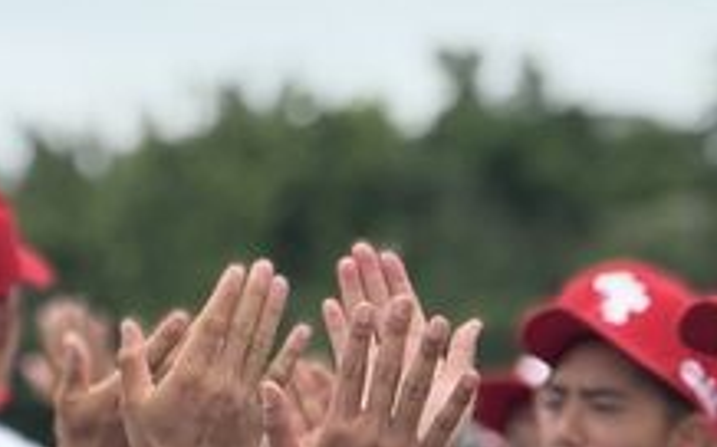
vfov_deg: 3.7
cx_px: 812
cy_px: 720
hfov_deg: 6.0
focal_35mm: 350
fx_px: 6836
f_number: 2.8
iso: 50
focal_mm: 15.66
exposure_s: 1/880
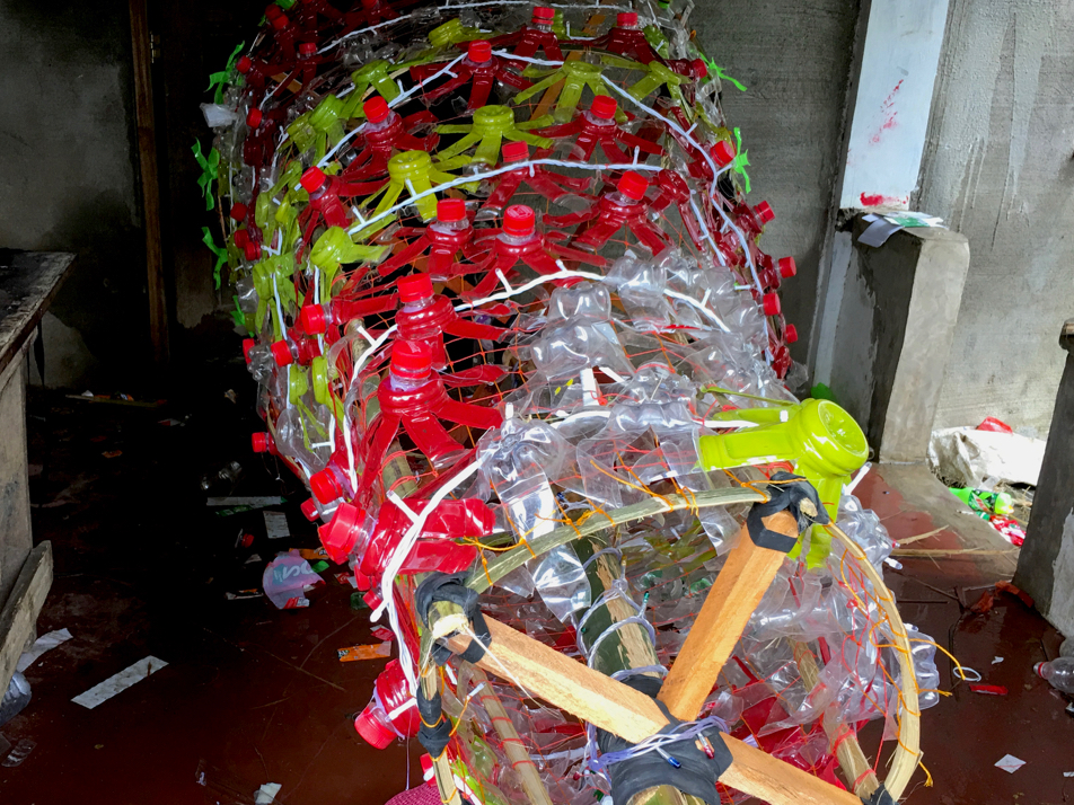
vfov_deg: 36.7
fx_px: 1210
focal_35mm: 39
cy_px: 488
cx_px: 473
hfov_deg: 47.8
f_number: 2.2
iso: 25
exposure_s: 1/30
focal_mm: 4.15
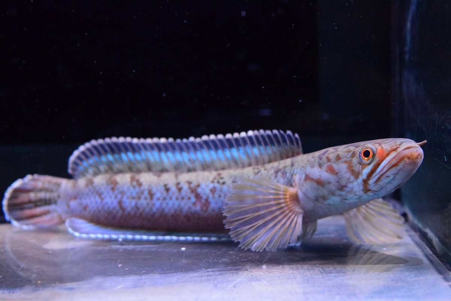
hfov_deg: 31.9
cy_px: 150
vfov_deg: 21.6
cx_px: 226
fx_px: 789
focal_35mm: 63
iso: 8000
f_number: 8
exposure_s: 1/125
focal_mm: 42
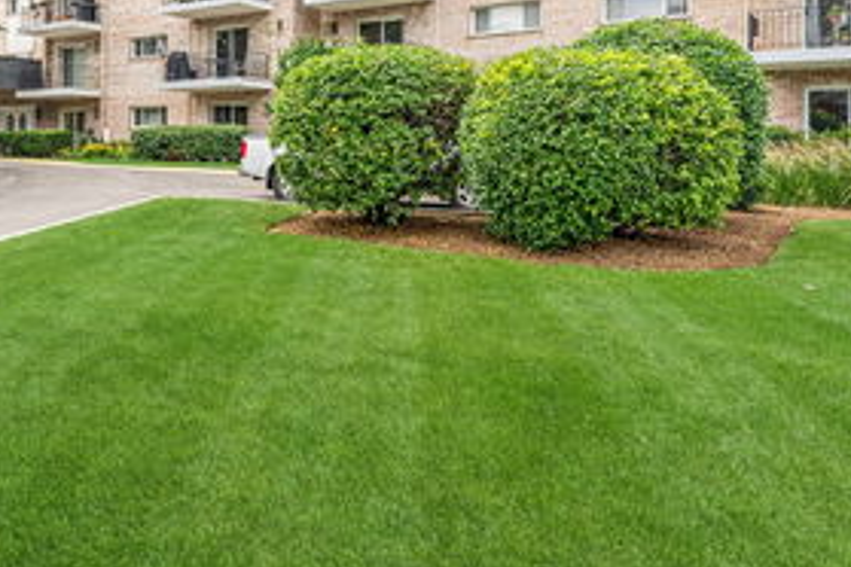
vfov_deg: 40.0
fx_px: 733
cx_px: 168
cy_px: 88
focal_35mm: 31
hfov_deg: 55.9
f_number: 8
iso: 320
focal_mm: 12
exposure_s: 1/250
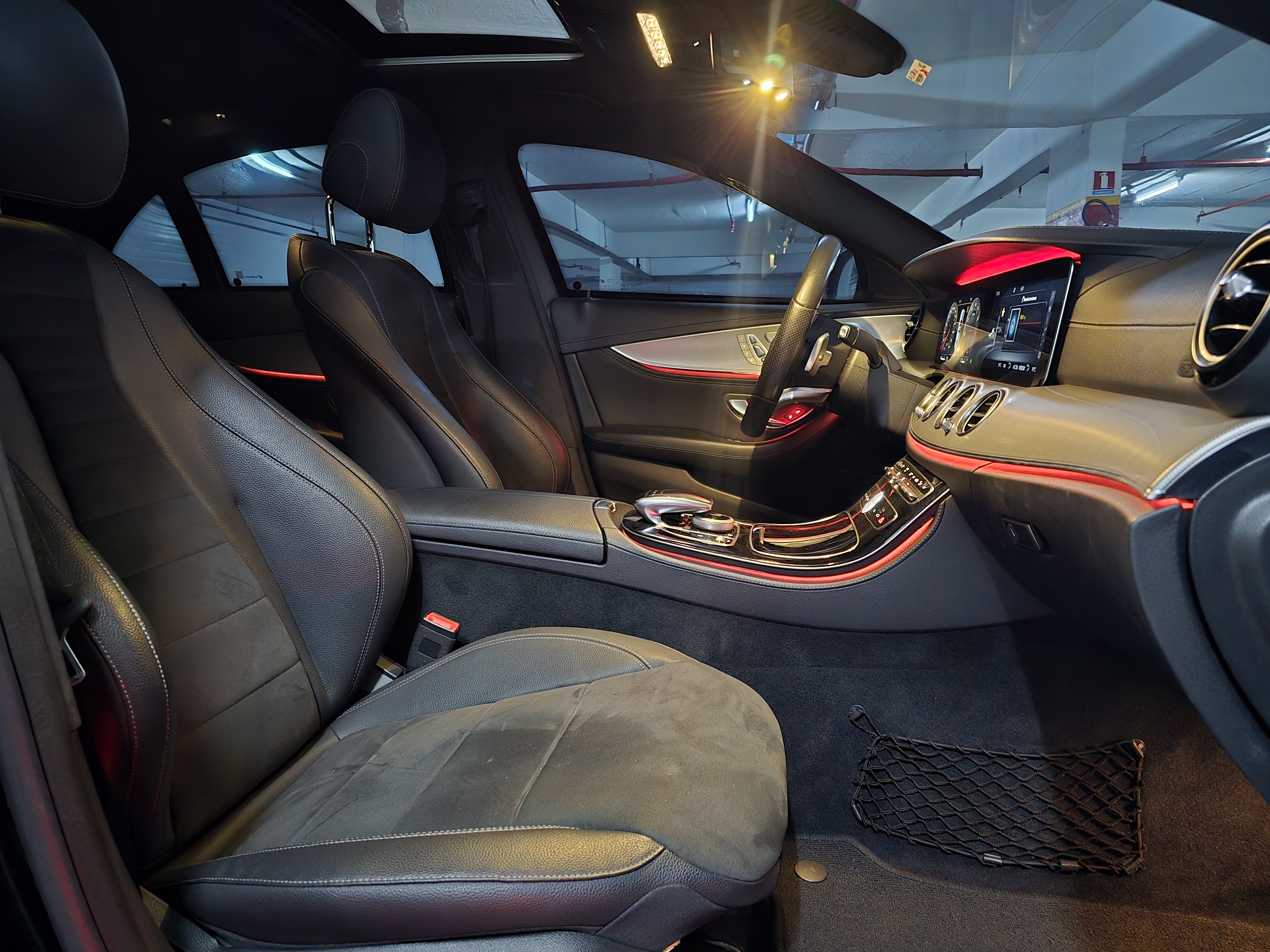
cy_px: 476
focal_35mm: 23
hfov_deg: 73.9
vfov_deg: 58.9
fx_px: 844
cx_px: 635
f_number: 1.7
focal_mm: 6.3
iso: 3200
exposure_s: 1/15
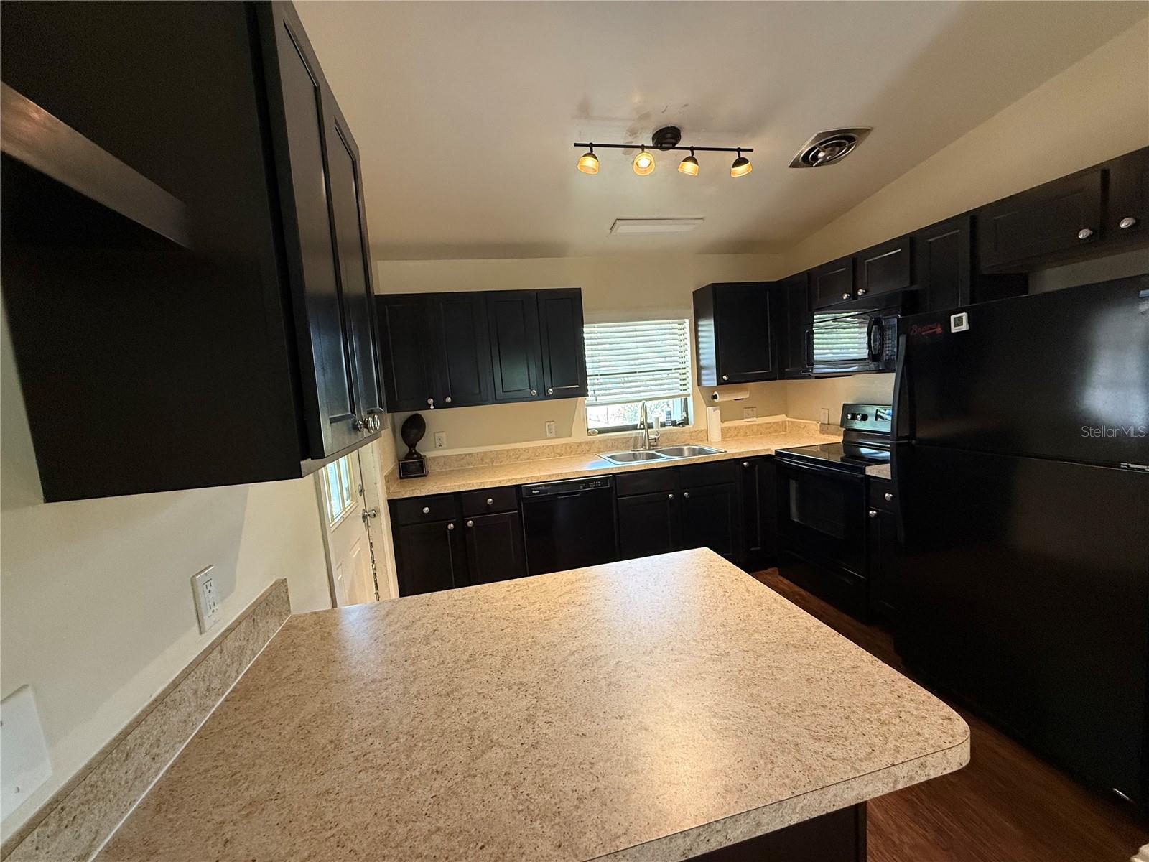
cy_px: 431
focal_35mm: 14
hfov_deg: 102.1
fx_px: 465
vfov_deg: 85.7
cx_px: 574
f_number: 2.2
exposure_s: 1/60
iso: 320
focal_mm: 2.22
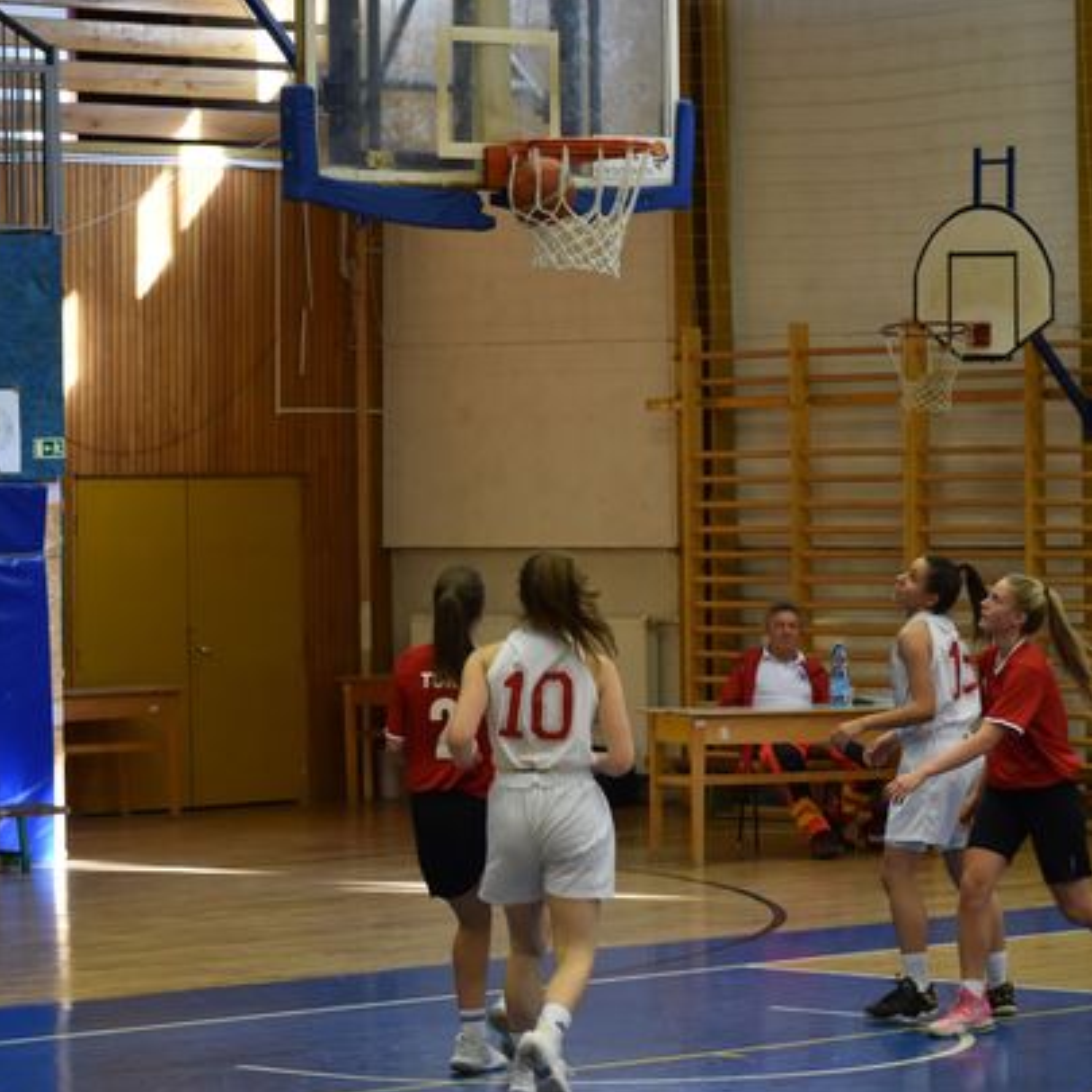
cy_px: 549
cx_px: 557
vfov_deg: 12.9
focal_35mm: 135
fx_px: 4818
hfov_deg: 12.9
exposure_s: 1/125
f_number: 4.5
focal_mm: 70
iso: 800
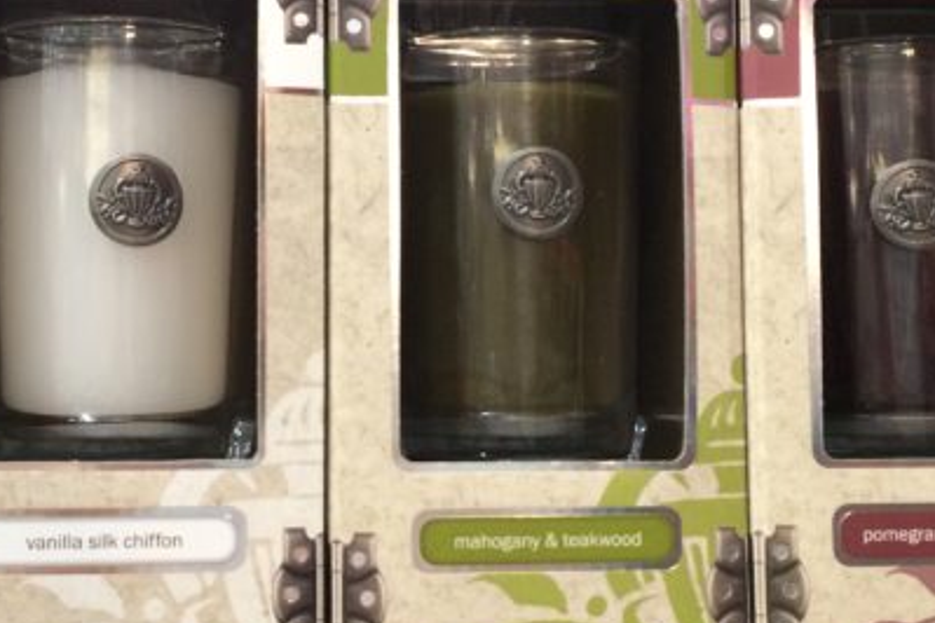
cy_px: 281
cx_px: 344
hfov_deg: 34.3
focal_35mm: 58
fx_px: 1506
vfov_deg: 23.4
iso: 160
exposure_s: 1/30
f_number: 2.2
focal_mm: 4.15
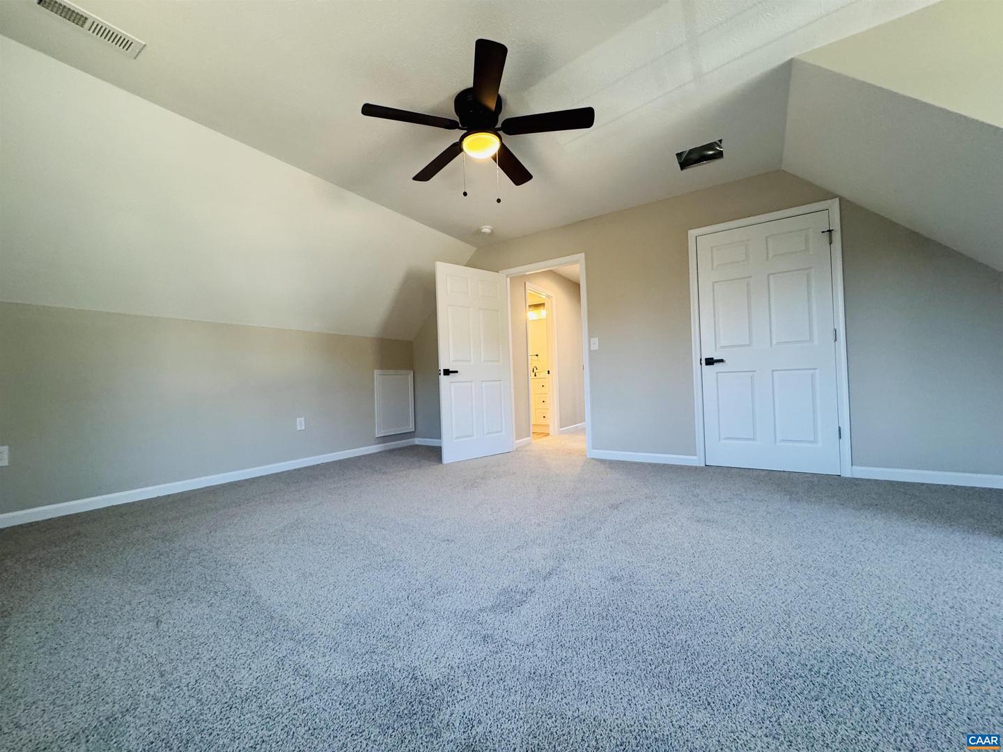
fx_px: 406
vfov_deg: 85.7
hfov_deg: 102.1
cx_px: 502
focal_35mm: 14
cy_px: 376
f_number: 2.2
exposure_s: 1/60
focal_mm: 2.22
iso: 250
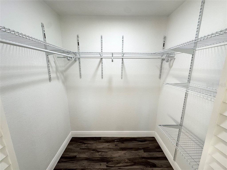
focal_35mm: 14
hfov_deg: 102.1
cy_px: 85
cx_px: 114
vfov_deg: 85.7
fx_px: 92
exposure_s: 1/120
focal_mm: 2.22
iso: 125
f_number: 2.2
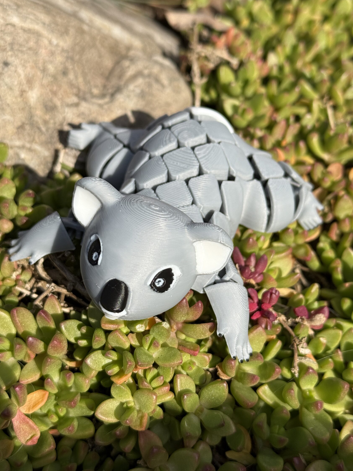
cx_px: 178
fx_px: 748
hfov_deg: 26.6
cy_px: 229
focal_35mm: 55
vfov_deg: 34.9
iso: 64
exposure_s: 1/4878
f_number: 1.78
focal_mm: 6.76
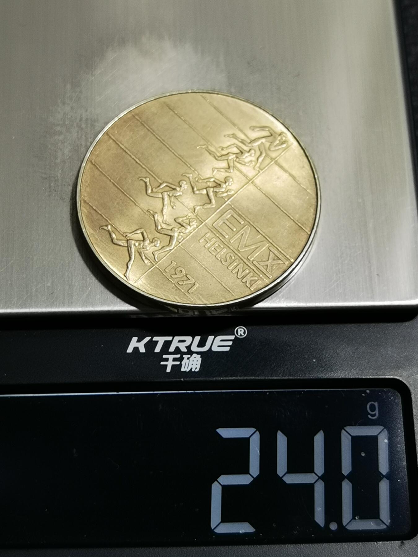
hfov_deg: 20.7
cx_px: 209
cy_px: 278
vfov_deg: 27.4
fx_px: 1143
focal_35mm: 71
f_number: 1.9
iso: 80
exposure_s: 1/100
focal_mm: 6.67
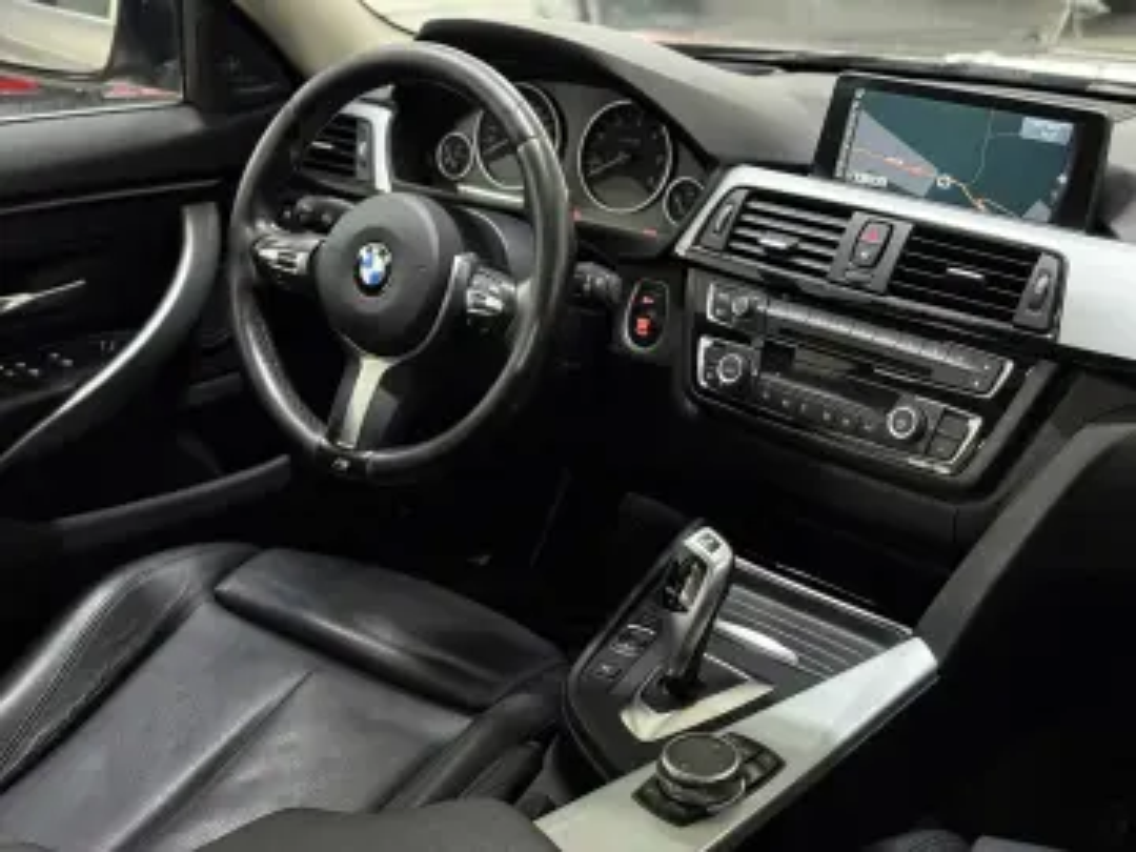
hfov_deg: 39.7
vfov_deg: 30.3
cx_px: 568
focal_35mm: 48
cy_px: 426
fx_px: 1575
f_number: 1.78
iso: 640
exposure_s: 1/25
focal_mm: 6.76
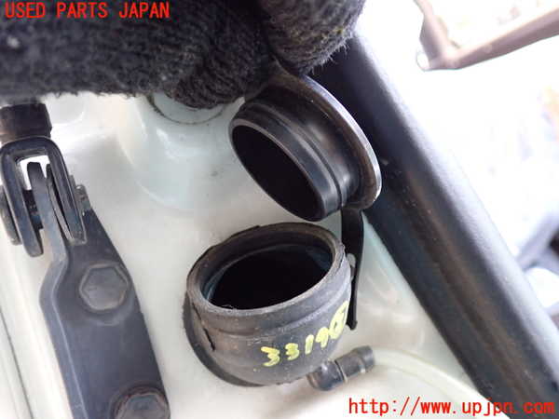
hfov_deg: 60.0
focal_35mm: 30
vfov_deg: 46.8
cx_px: 280
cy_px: 210
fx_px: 484
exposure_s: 1/30
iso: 640
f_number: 2.3
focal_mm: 5.4
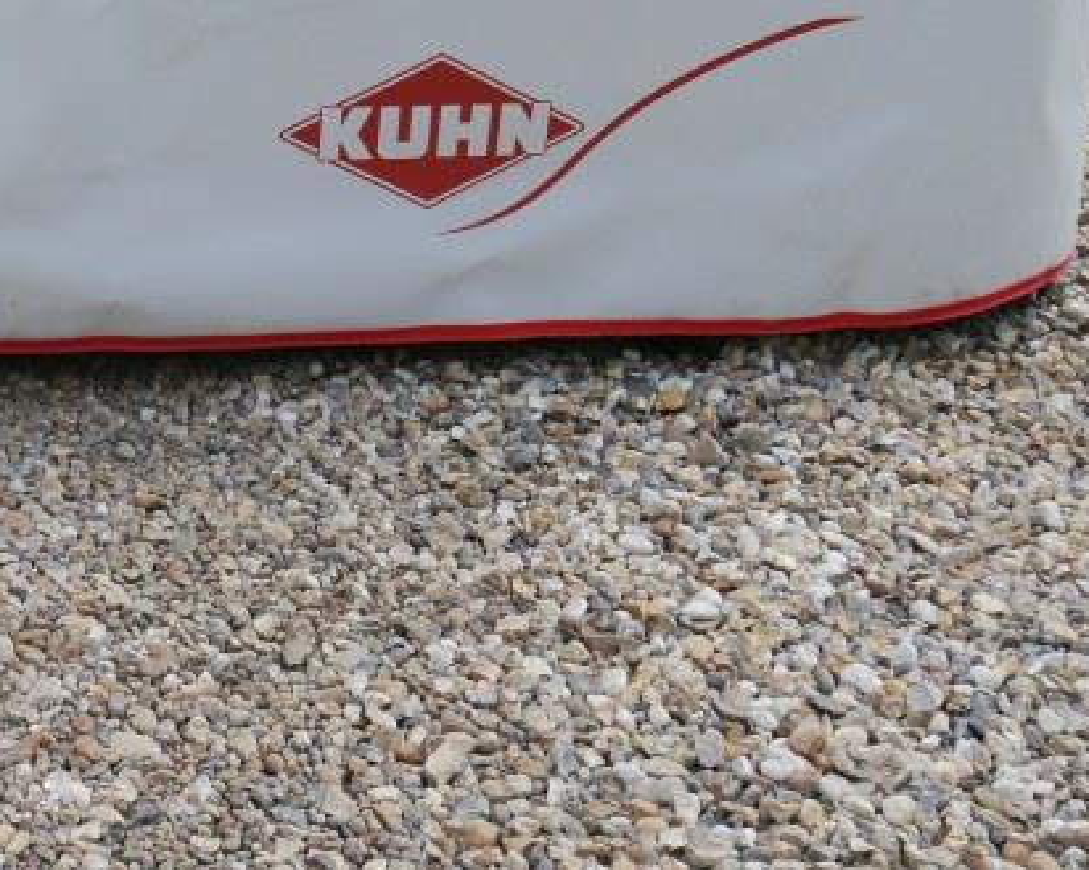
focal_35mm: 68
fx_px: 2190
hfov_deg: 26.6
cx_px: 40
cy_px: 82
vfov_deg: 21.9
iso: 160
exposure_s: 1/320
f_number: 5.6
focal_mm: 14
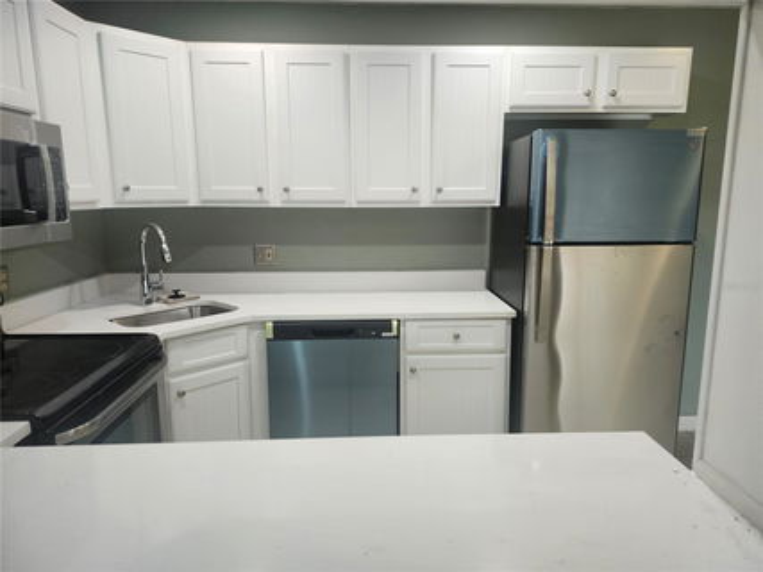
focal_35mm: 23
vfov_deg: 58.9
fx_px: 507
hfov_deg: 73.9
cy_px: 286
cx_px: 382
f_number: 1.8
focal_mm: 5.54
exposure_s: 1/120
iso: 100
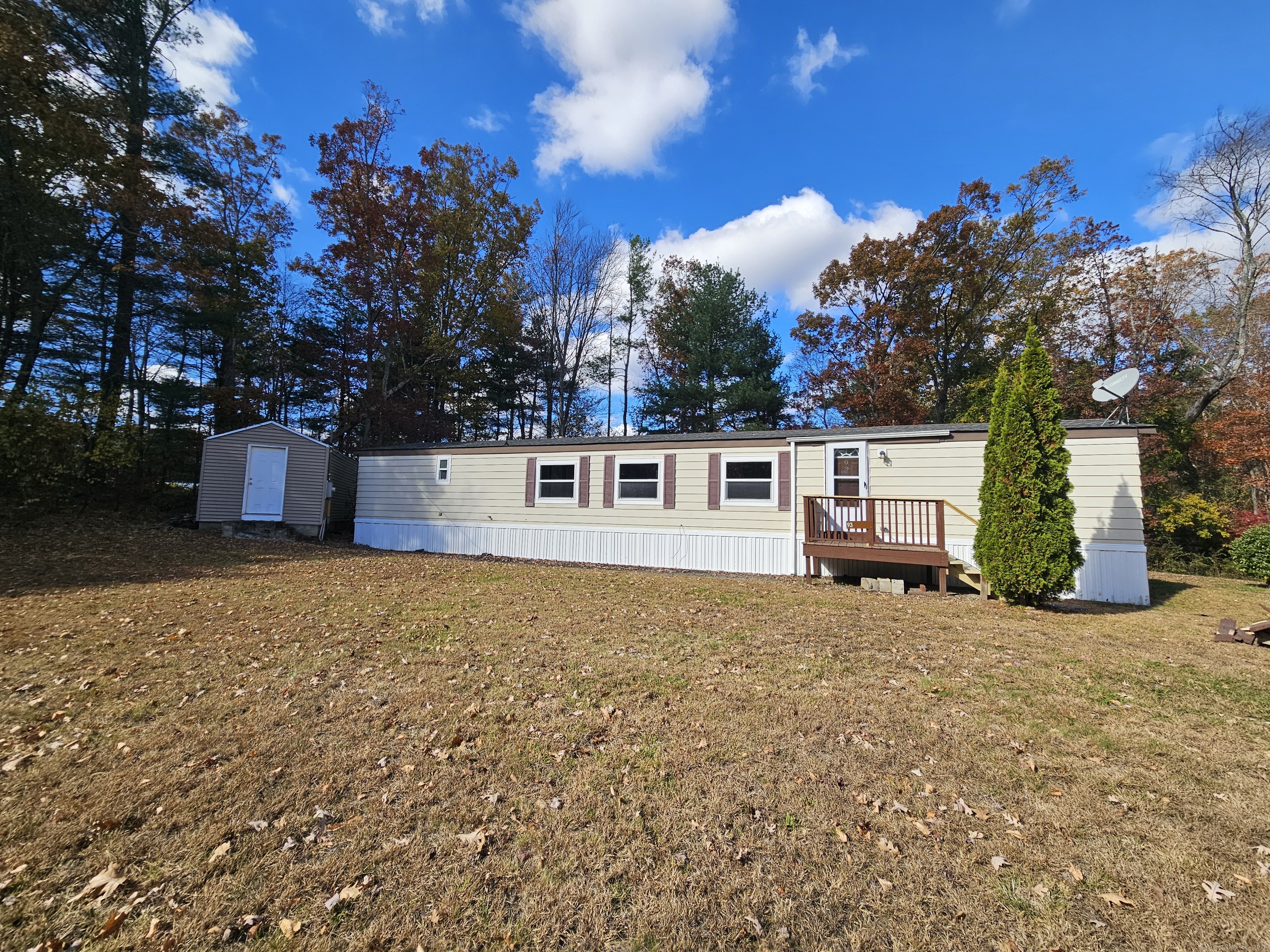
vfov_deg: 89.9
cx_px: 635
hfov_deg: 106.2
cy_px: 476
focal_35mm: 13
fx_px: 477
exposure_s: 1/1453
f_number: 2.2
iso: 50
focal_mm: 2.2
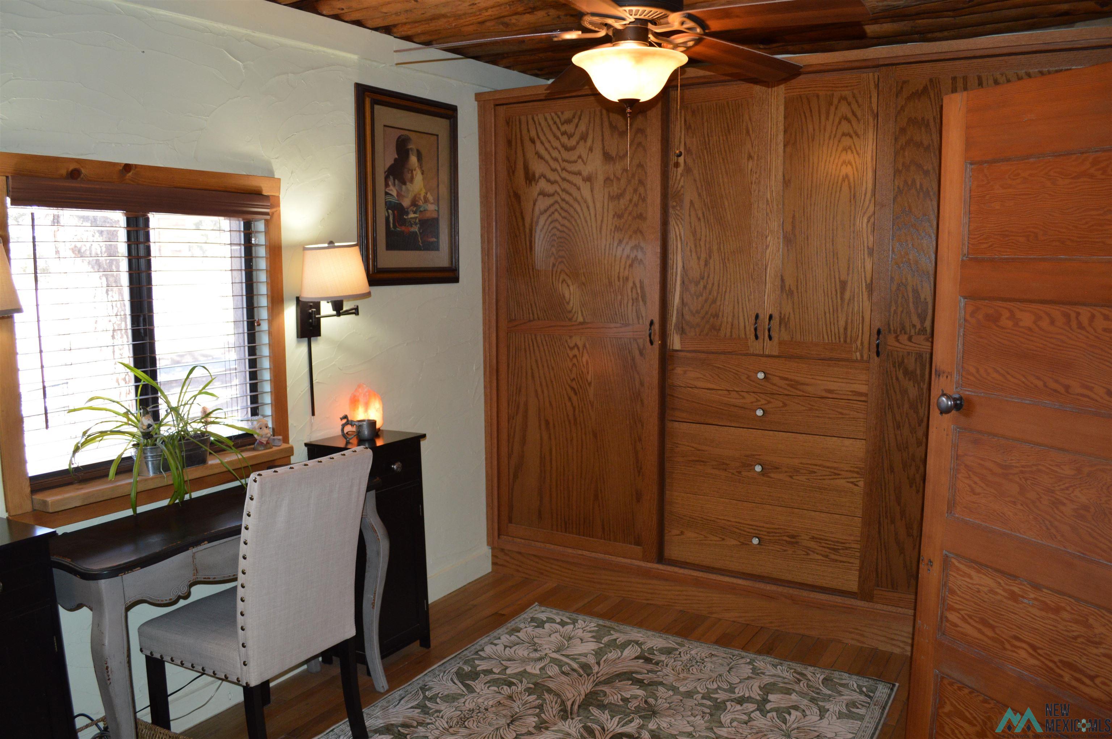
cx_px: 556
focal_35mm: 27
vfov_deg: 47.8
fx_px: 833
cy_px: 370
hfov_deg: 67.4
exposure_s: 1/60
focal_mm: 18
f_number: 3.5
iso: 500
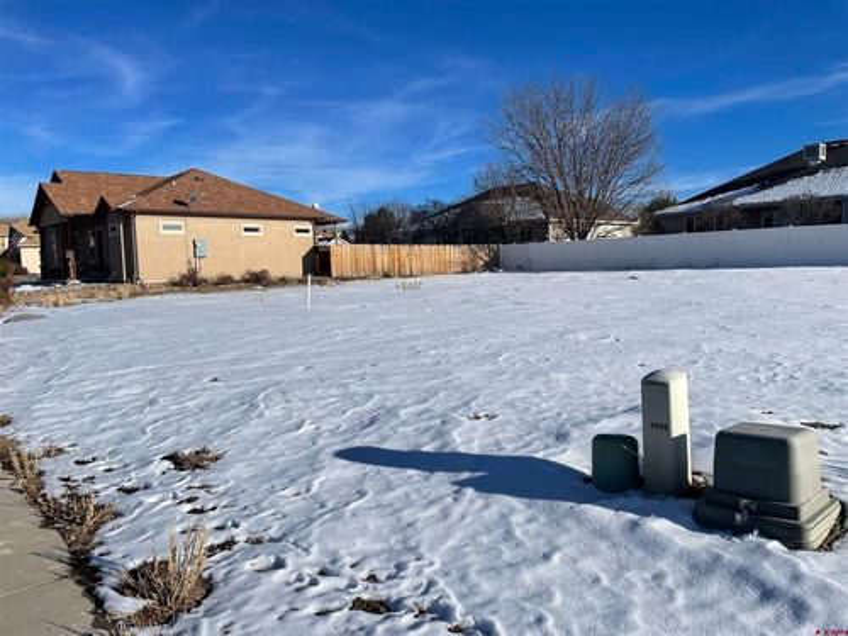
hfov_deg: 67.3
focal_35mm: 26
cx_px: 424
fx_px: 637
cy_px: 318
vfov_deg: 53.1
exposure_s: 1/6897
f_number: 1.6
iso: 32
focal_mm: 4.2
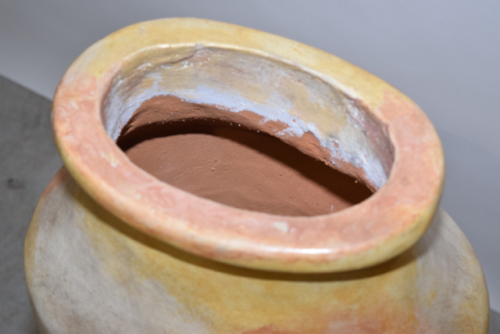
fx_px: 1146
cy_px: 167
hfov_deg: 24.6
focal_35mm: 82
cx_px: 250
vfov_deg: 16.6
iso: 800
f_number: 5.6
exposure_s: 1/125
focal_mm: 55
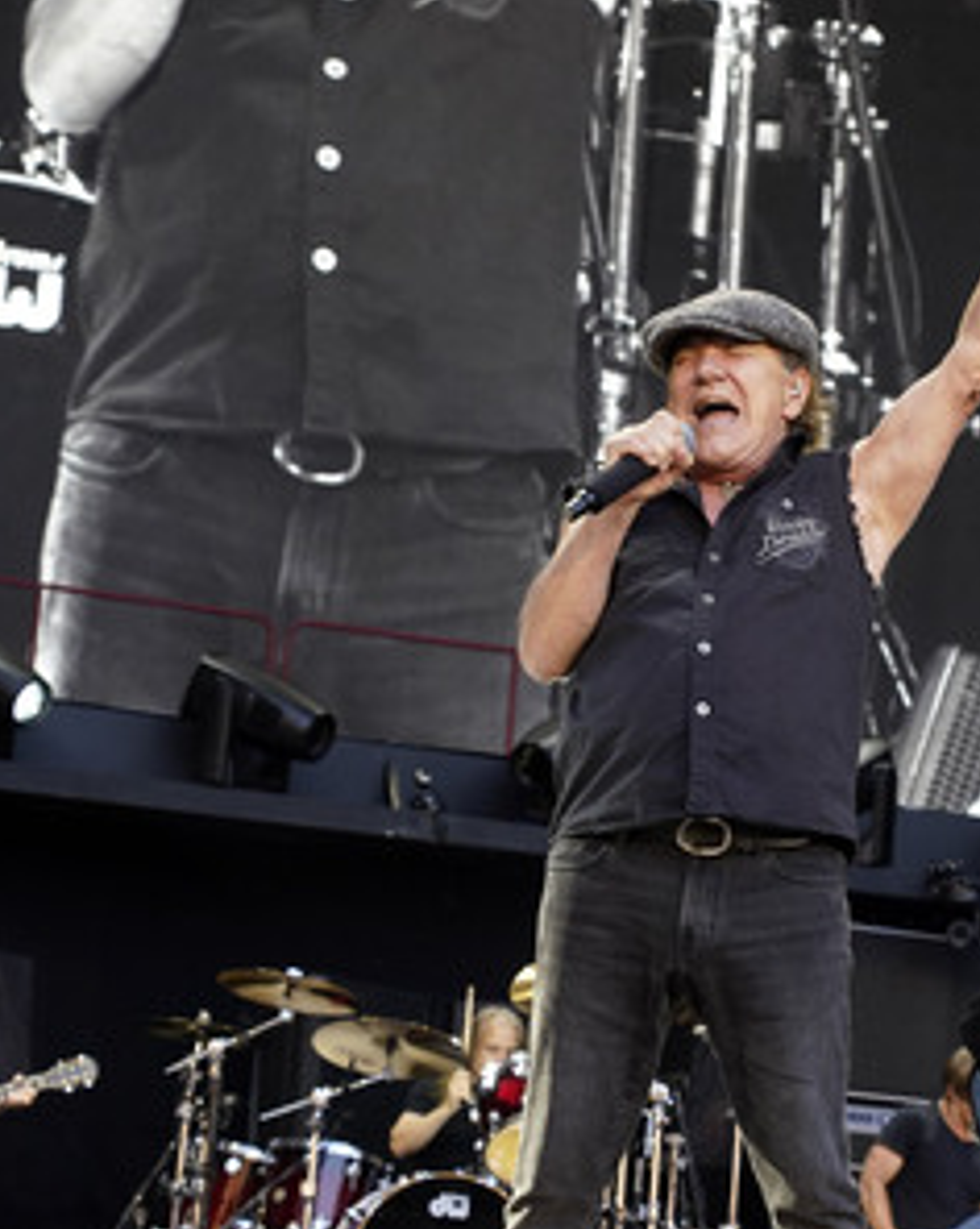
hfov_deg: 18.4
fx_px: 3015
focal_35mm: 83
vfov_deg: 23.0
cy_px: 619
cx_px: 687
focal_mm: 58
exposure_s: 1/400
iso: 1600
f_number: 5
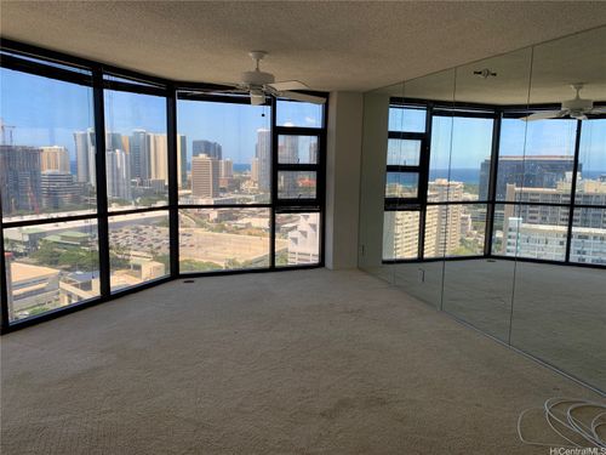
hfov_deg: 67.3
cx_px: 303
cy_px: 228
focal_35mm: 26
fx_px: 455
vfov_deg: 53.1
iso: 25
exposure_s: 1/200
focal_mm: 4.25
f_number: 1.8
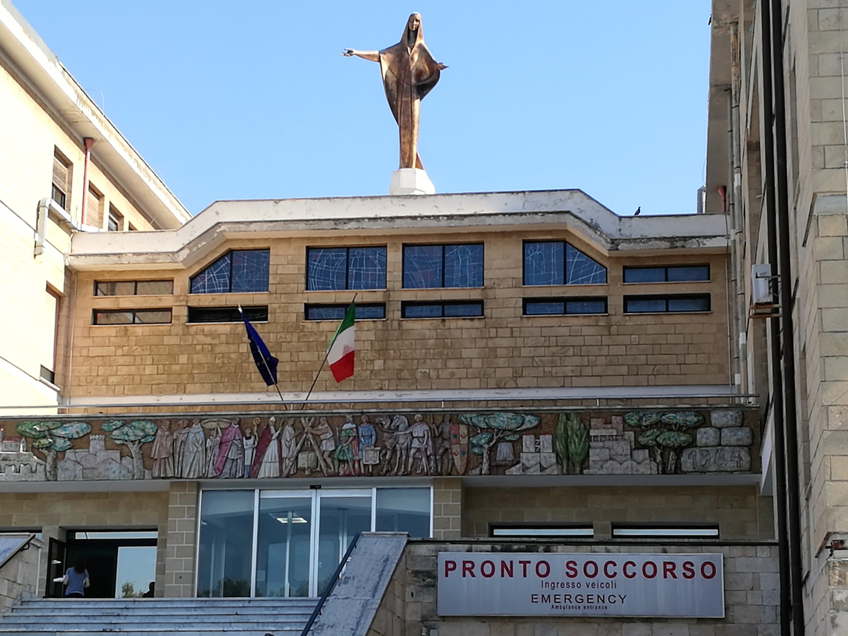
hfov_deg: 26.0
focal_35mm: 75
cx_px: 424
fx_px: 1837
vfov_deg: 19.6
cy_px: 318
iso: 50
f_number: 2.2
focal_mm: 4.5
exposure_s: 1/532
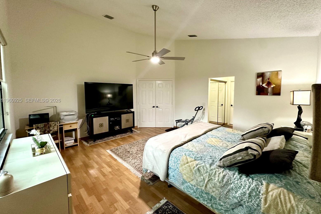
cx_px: 162
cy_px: 101
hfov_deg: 100.4
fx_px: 134
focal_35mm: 15
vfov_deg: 77.2
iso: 400
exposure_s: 1/60
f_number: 2.2
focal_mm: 2.22
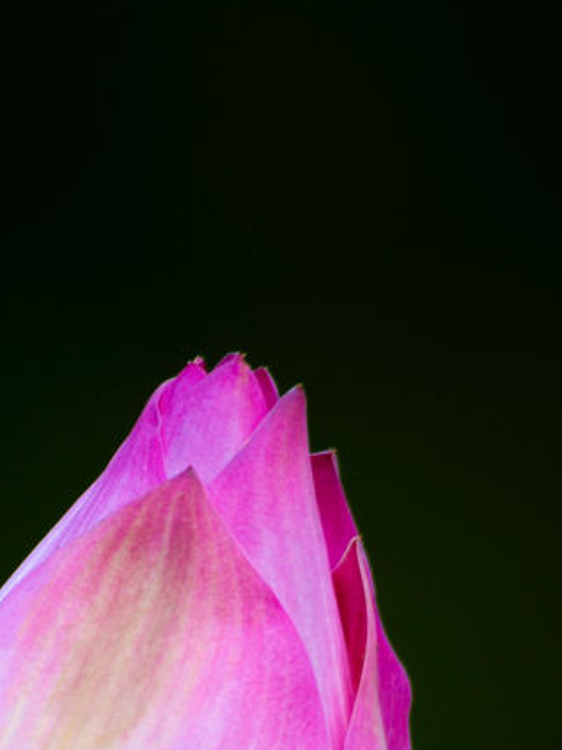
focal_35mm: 1155
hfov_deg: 1.3
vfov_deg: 1.7
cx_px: -195
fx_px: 25015
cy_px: 1504
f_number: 5.6
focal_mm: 270
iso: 100
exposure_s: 1/500
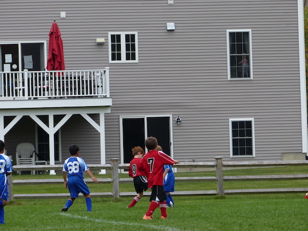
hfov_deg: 9.1
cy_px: 116
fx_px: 1931
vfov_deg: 6.8
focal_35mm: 217
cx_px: 154
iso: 250
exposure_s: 1/500
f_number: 2.8
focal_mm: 39.1
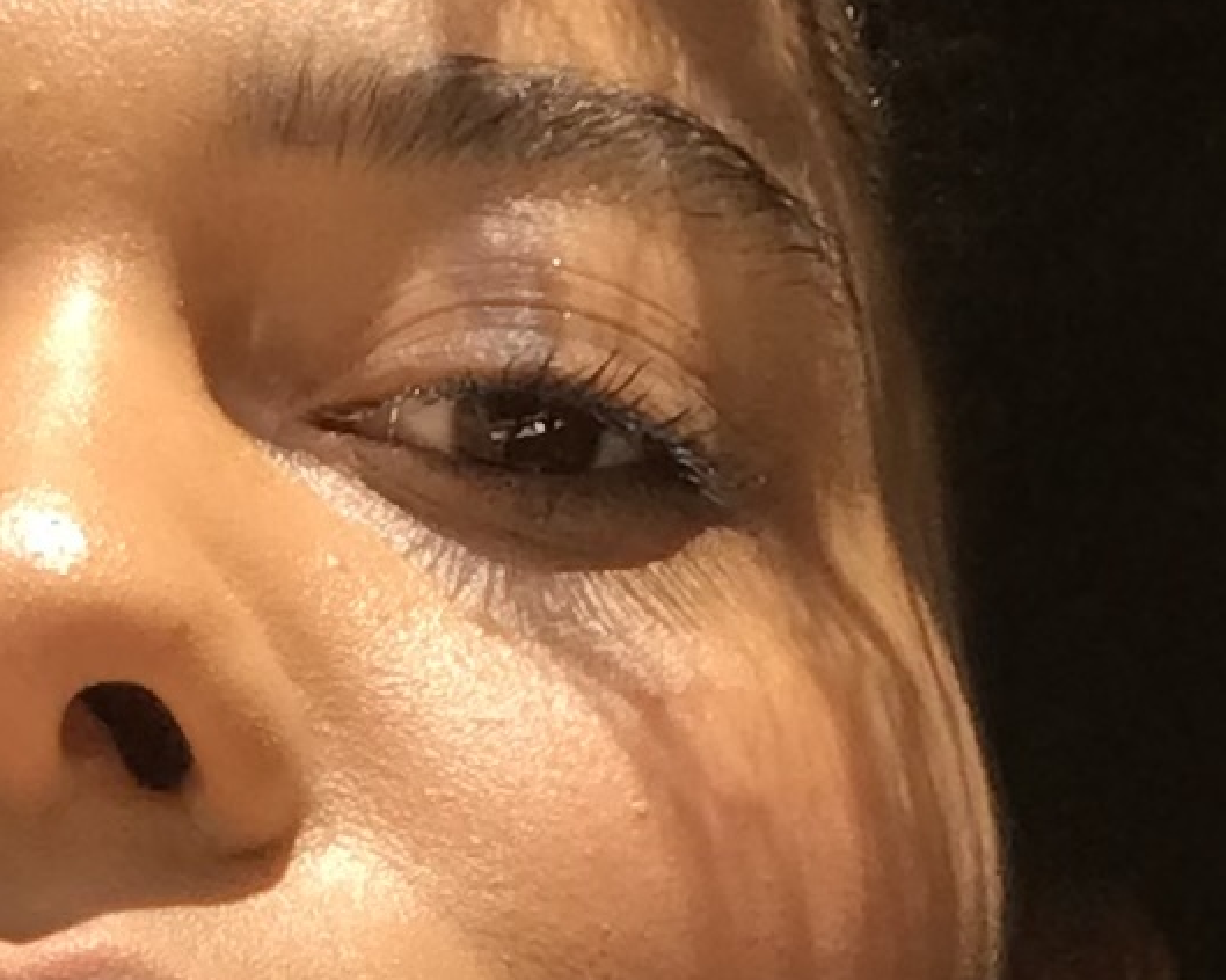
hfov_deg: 14.0
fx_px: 4970
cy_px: 1060
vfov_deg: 11.1
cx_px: 273
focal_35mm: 137
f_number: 2.2
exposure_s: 1/621
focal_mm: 2.87
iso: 25
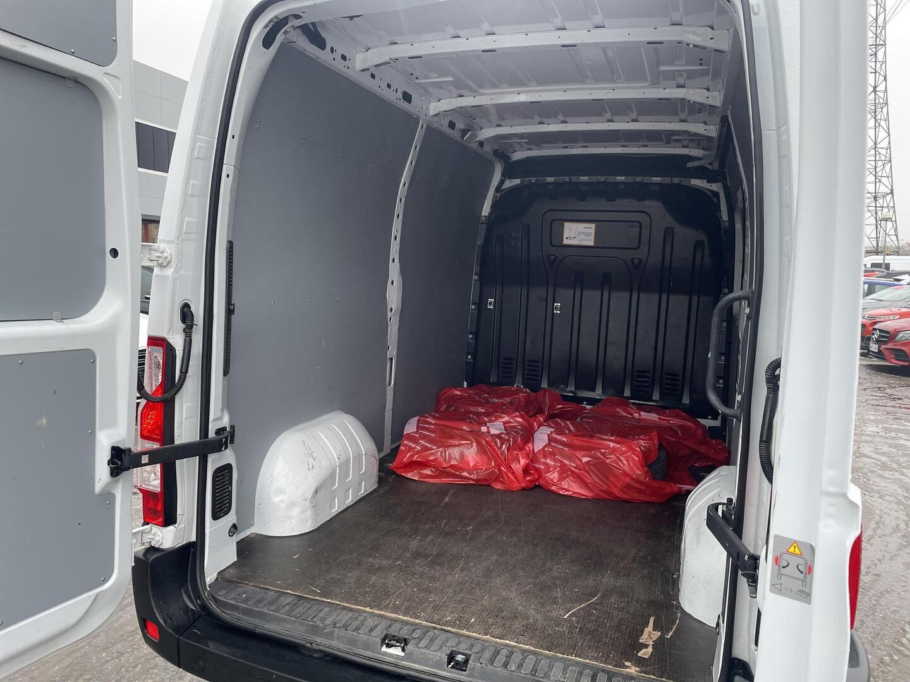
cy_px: 341
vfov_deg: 53.1
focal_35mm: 26
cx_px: 455
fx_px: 683
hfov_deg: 67.3
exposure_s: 1/96
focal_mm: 4.2
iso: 125
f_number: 1.6
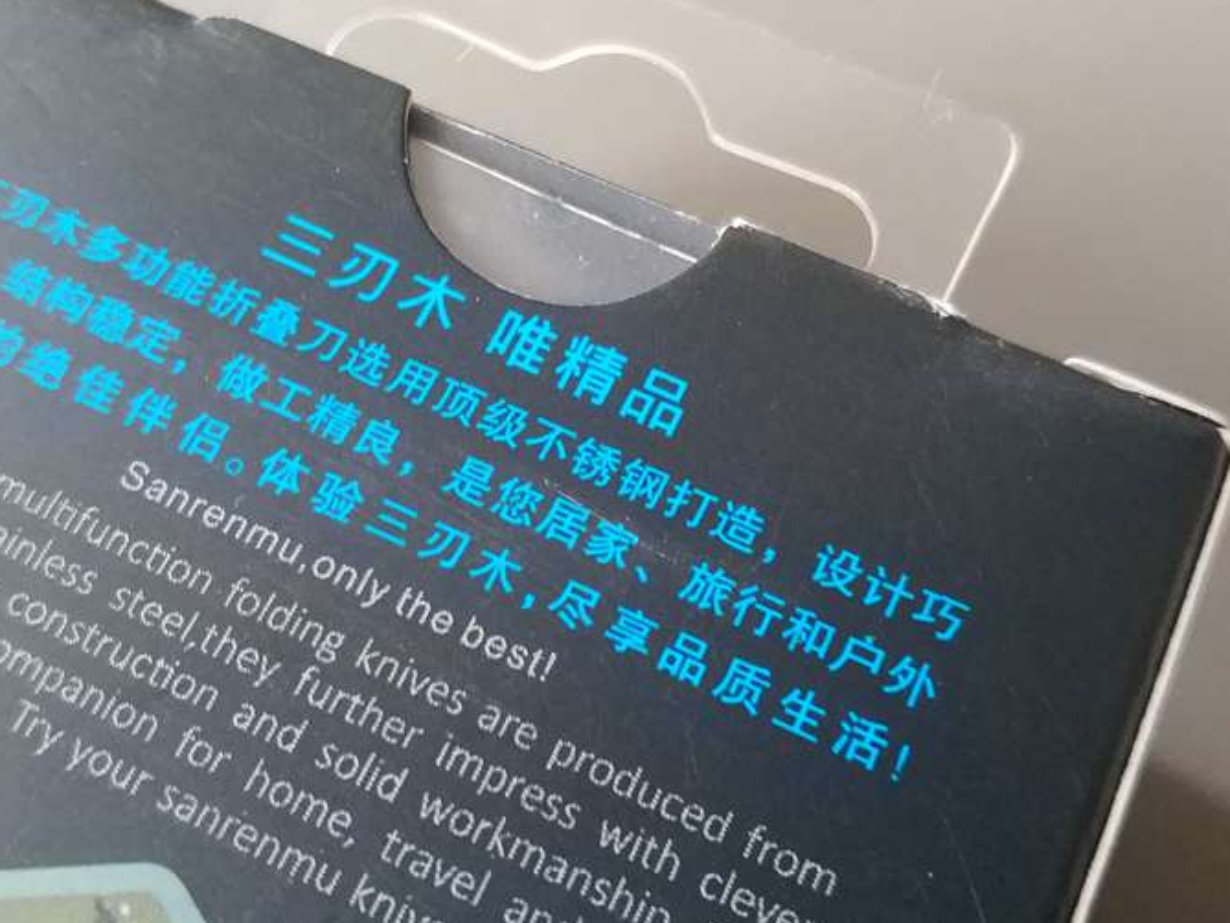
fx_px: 1741
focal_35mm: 49
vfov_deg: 29.7
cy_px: 491
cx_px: 550
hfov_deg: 38.9
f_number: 2
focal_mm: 4.5
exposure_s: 1/17
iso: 676
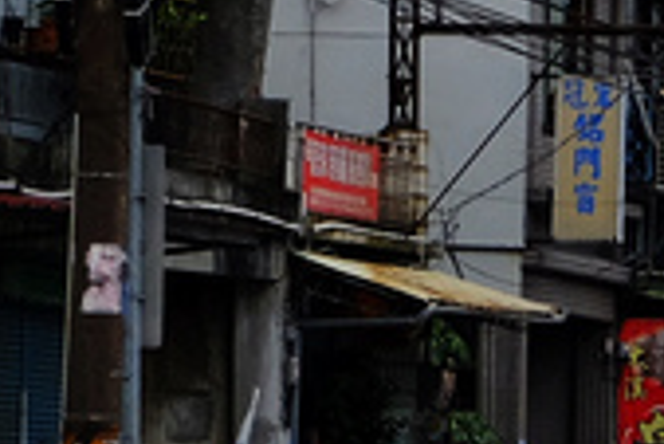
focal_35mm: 454
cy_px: -10
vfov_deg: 3.0
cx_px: 1811
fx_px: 8381
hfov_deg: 4.4
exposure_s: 1/1250
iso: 400
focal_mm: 50
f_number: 5.6
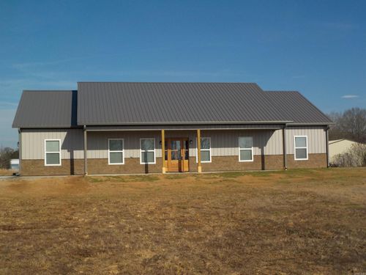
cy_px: 138
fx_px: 497
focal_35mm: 47
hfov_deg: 40.4
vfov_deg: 30.9
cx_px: 183
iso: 125
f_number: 4.2
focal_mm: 6.4
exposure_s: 1/1600
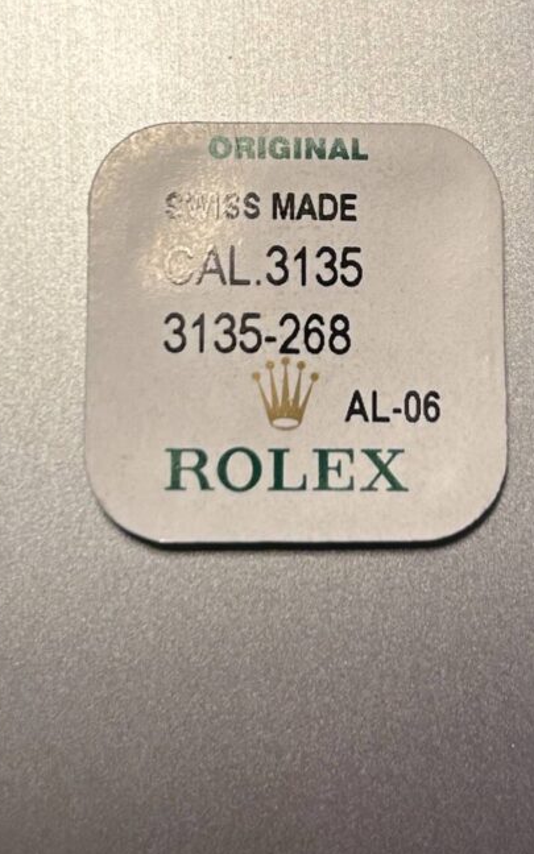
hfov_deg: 37.2
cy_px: 332
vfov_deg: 56.2
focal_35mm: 34
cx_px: 291
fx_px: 792
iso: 32
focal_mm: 5.7
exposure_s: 1/100
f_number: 1.5
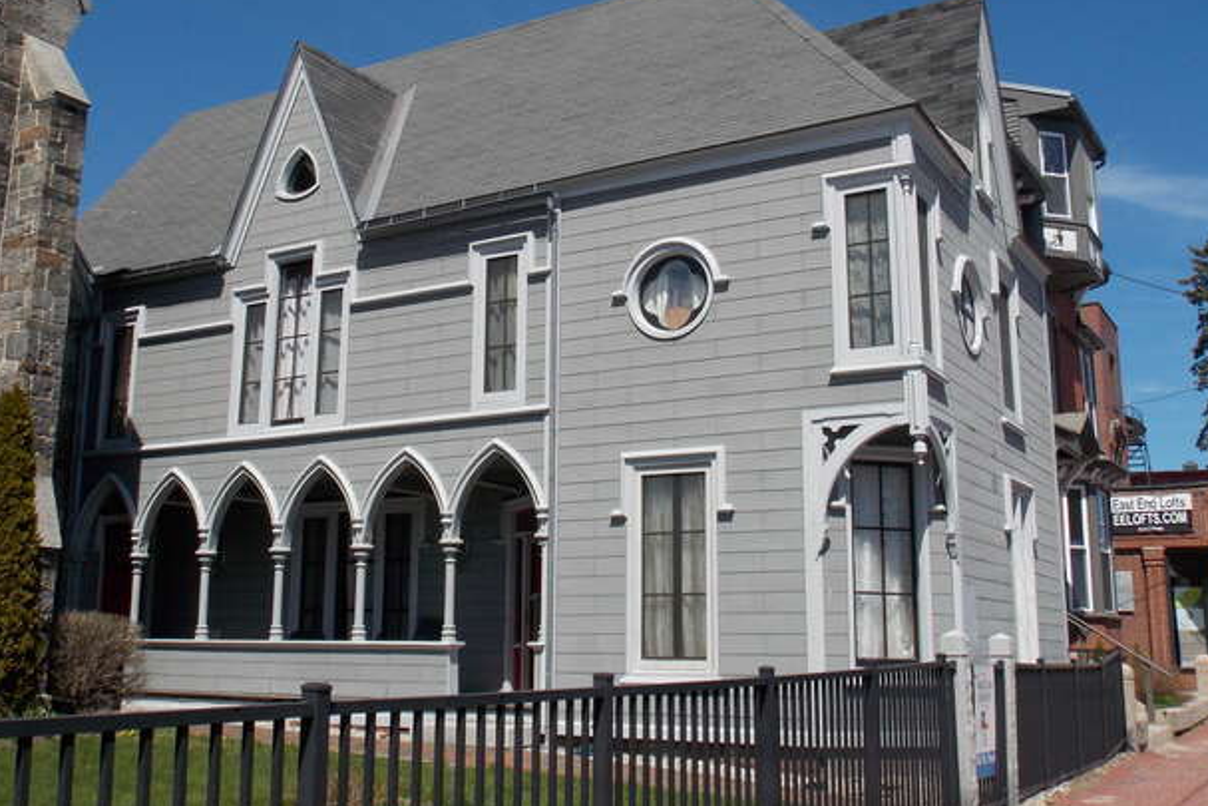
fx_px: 1242
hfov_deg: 51.8
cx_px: 561
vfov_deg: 35.9
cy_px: 362
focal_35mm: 37
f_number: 3.2
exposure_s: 1/1500
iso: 80
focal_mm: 4.8
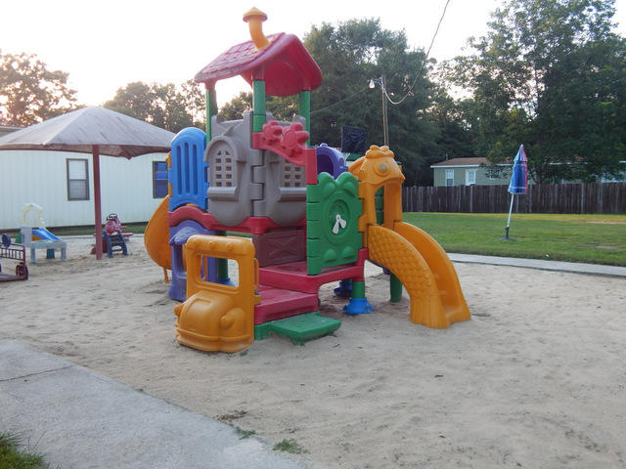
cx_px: 313
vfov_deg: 45.4
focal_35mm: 31
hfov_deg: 58.4
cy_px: 234
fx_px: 561
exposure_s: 1/80
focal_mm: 5.6
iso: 125
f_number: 3.2
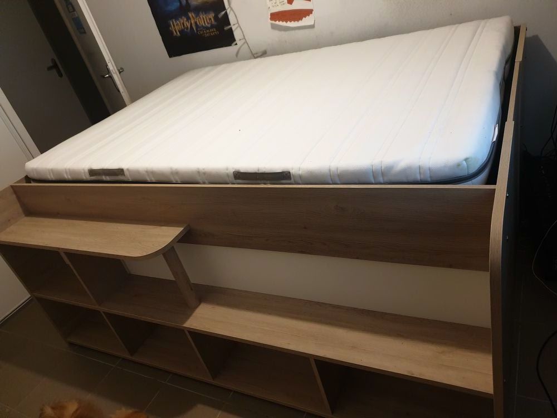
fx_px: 418
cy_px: 209
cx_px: 278
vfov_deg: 53.1
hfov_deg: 67.3
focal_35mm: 26
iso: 320
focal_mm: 4.3
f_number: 1.5
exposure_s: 1/50
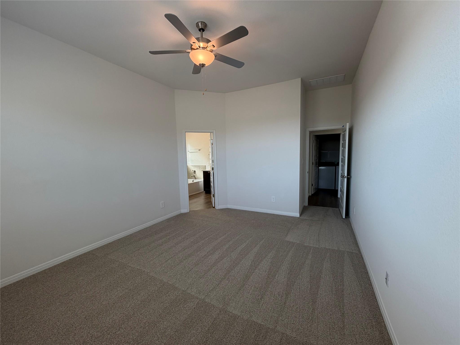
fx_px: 186
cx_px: 230
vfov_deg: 85.7
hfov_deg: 102.1
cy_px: 172
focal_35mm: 14
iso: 80
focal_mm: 2.22
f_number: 2.2
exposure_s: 1/120
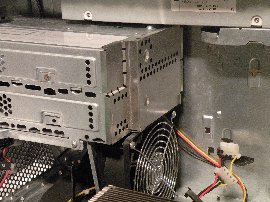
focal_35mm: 67
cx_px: 135
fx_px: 523
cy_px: 101
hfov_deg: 29.0
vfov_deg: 21.9
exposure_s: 1/8
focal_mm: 11.9
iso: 585
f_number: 3.5
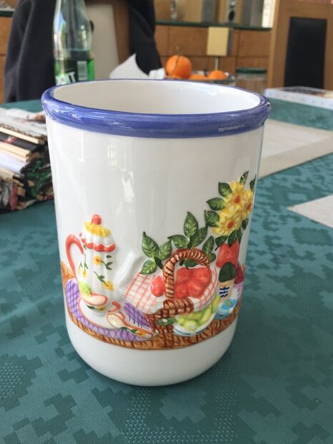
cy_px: 219
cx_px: 166
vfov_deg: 60.0
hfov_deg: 46.8
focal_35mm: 30
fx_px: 385
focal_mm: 4.15
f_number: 2.2
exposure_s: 1/100
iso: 50
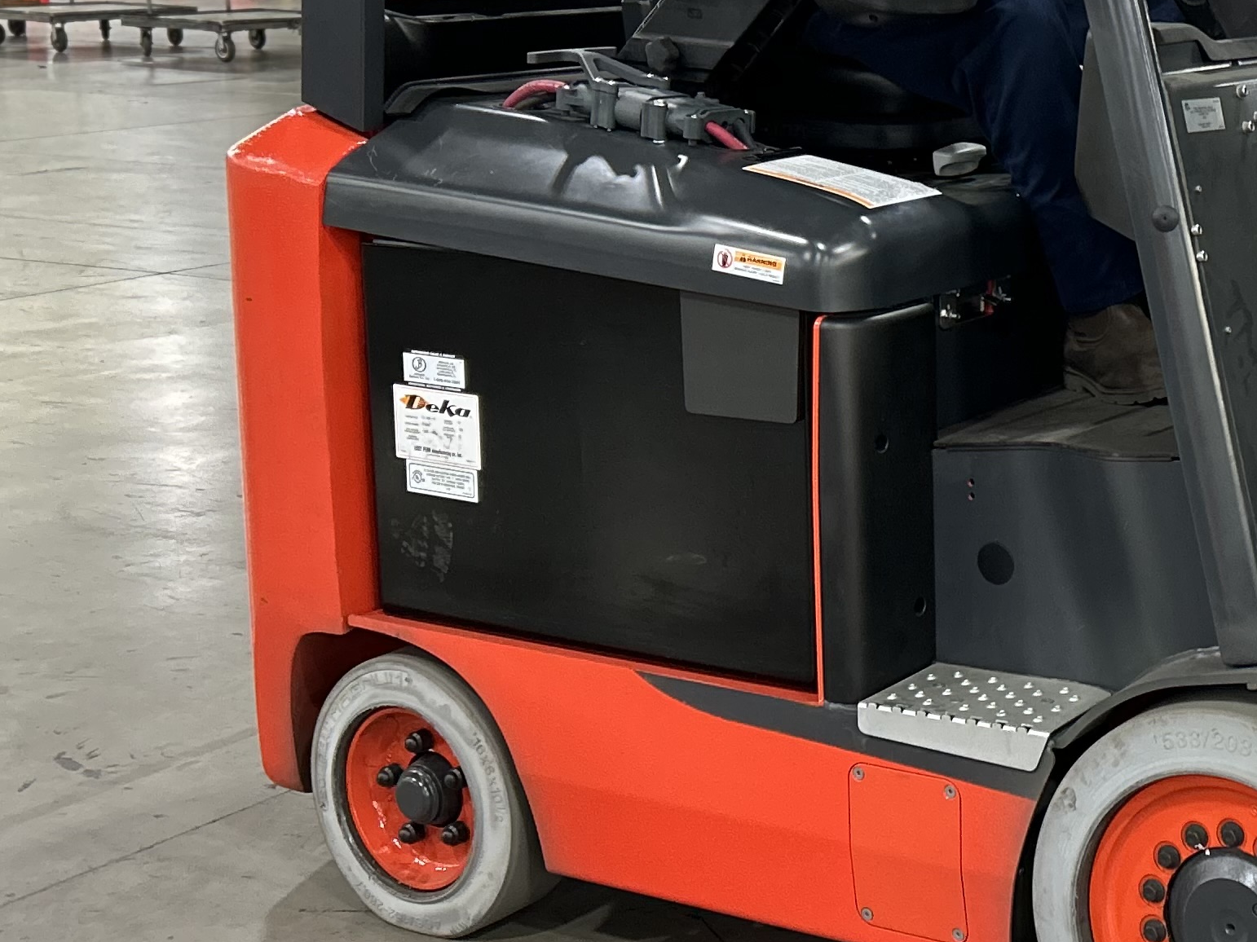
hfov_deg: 26.5
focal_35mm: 68
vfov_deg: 21.4
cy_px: 208
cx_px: 1356
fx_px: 2469
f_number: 1.5
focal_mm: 5.7
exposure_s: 1/60
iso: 200
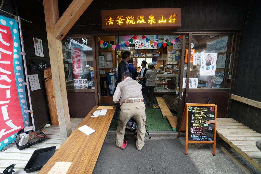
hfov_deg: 100.4
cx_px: 130
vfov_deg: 77.3
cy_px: 87
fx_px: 109
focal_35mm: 15
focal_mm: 10
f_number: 8
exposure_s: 1/60
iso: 3200
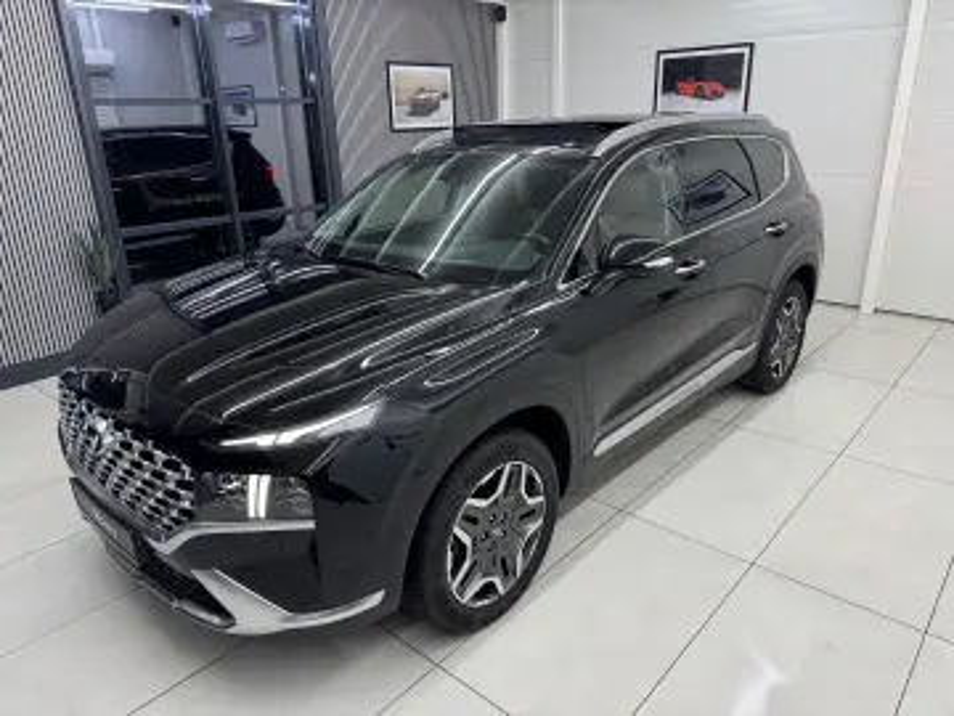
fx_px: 661
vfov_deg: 56.8
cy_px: 358
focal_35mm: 24
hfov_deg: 71.6
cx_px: 477
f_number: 1.78
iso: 200
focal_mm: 6.76
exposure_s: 1/64
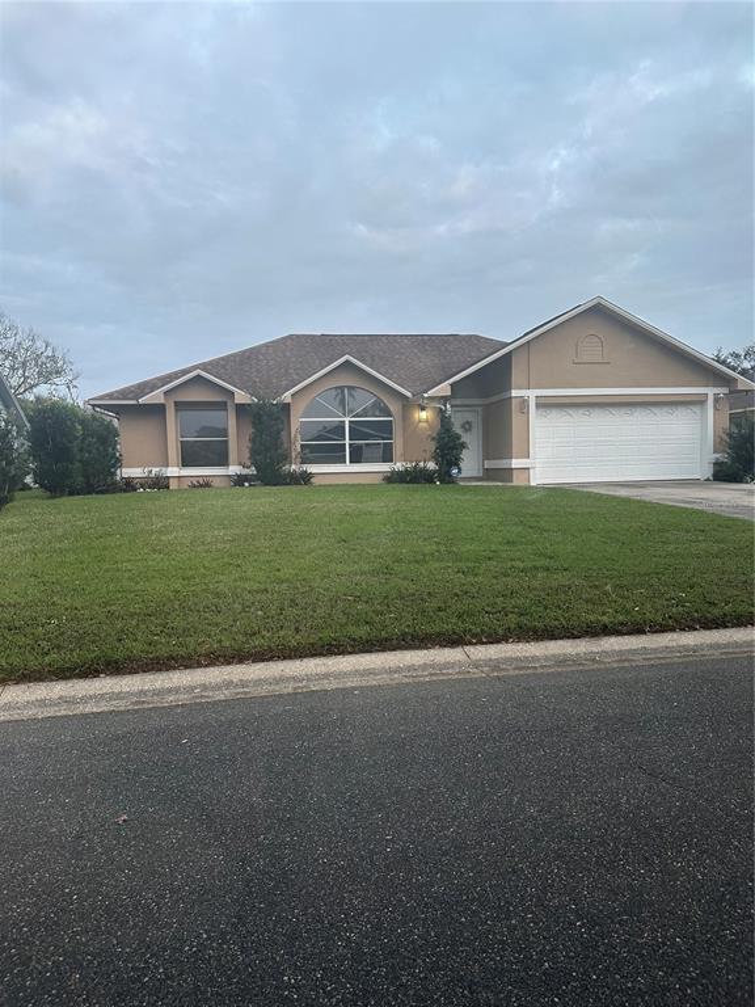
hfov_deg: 56.8
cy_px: 504
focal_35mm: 24
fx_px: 698
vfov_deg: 71.6
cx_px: 378
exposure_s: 1/121
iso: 200
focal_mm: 6.86
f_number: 1.78
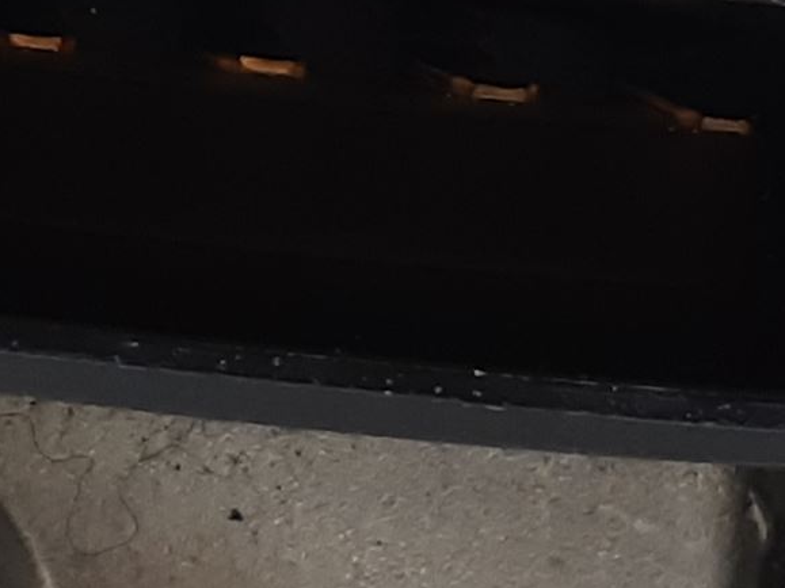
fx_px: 2086
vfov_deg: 16.0
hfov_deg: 21.3
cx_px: 301
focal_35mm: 92
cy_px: 225
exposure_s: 1/50
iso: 100
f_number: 1.7
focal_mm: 3.93
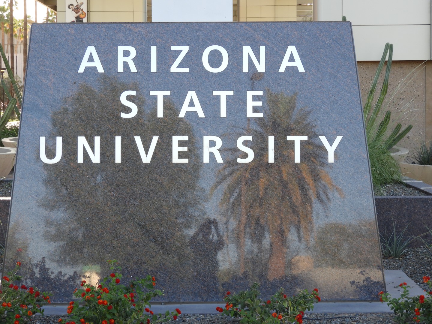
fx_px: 1061
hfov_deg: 23.0
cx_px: 216
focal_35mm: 85
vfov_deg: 17.4
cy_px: 162
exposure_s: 1/100
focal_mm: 15.2
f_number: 4.5
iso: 100
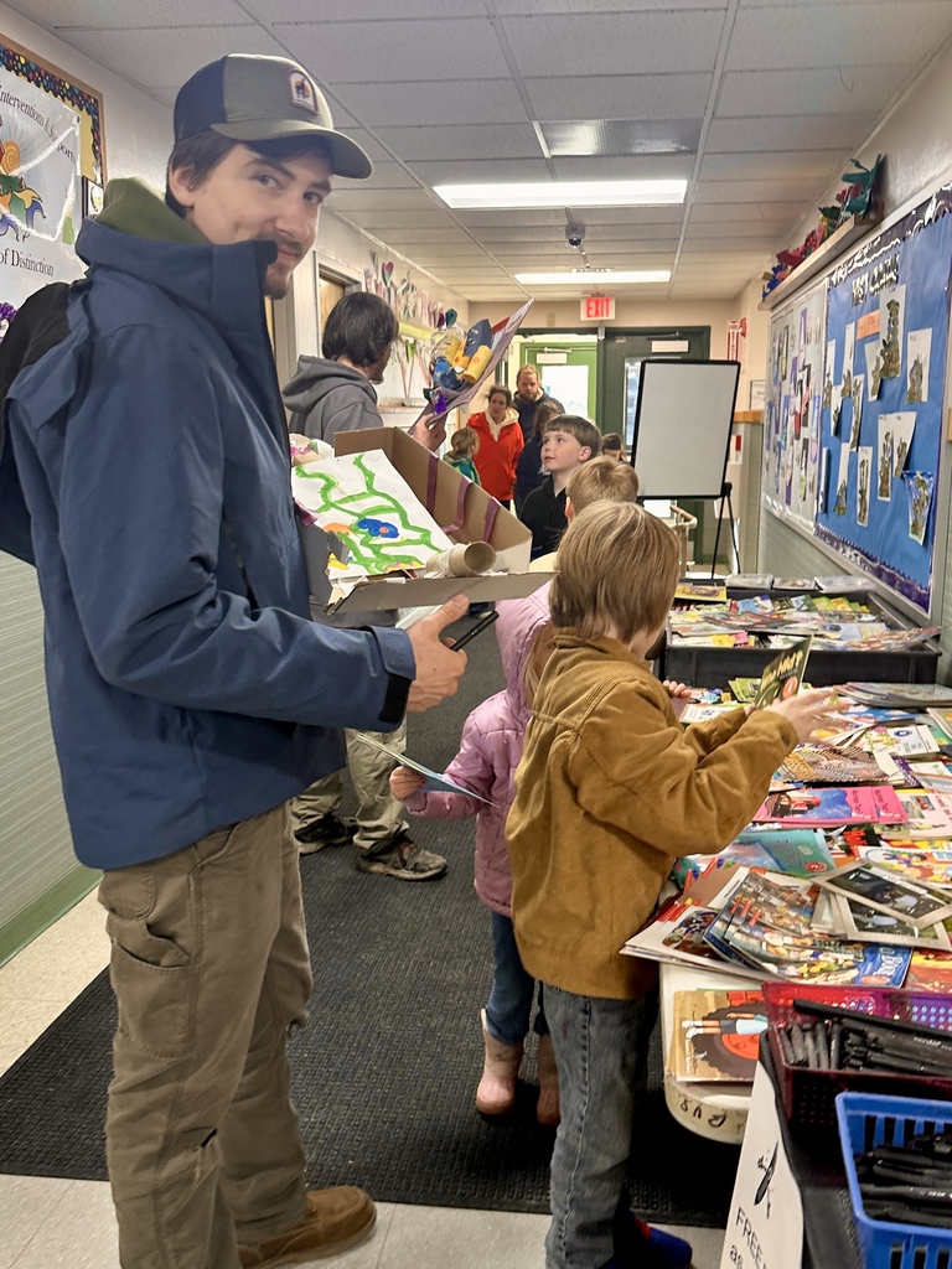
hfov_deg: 56.8
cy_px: 634
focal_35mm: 24
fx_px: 880
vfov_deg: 71.6
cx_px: 476
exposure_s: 1/61
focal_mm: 6.86
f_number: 1.78
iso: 125
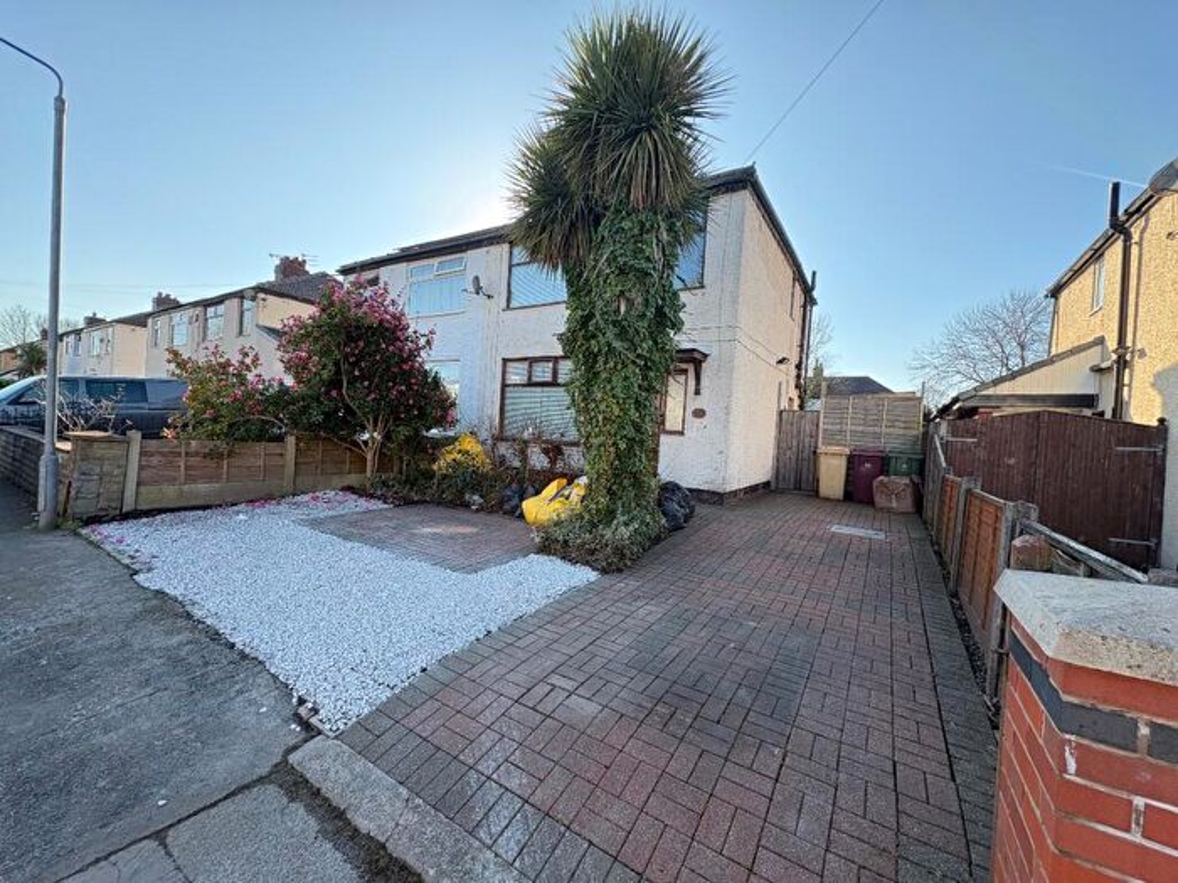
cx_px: 589
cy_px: 442
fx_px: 476
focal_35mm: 14
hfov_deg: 102.1
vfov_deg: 85.7
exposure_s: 1/423
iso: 64
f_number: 2.2
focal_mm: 2.22
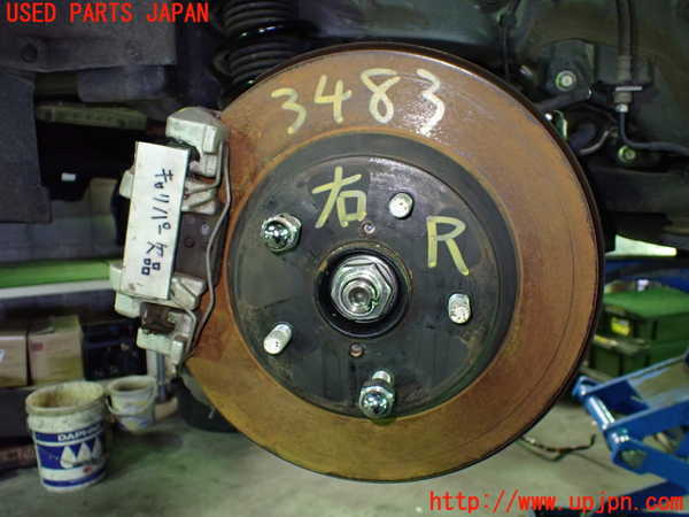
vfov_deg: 46.8
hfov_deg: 60.0
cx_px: 344
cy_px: 258
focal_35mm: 30
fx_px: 597
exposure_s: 1/40
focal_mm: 5.4
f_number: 2.3
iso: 800
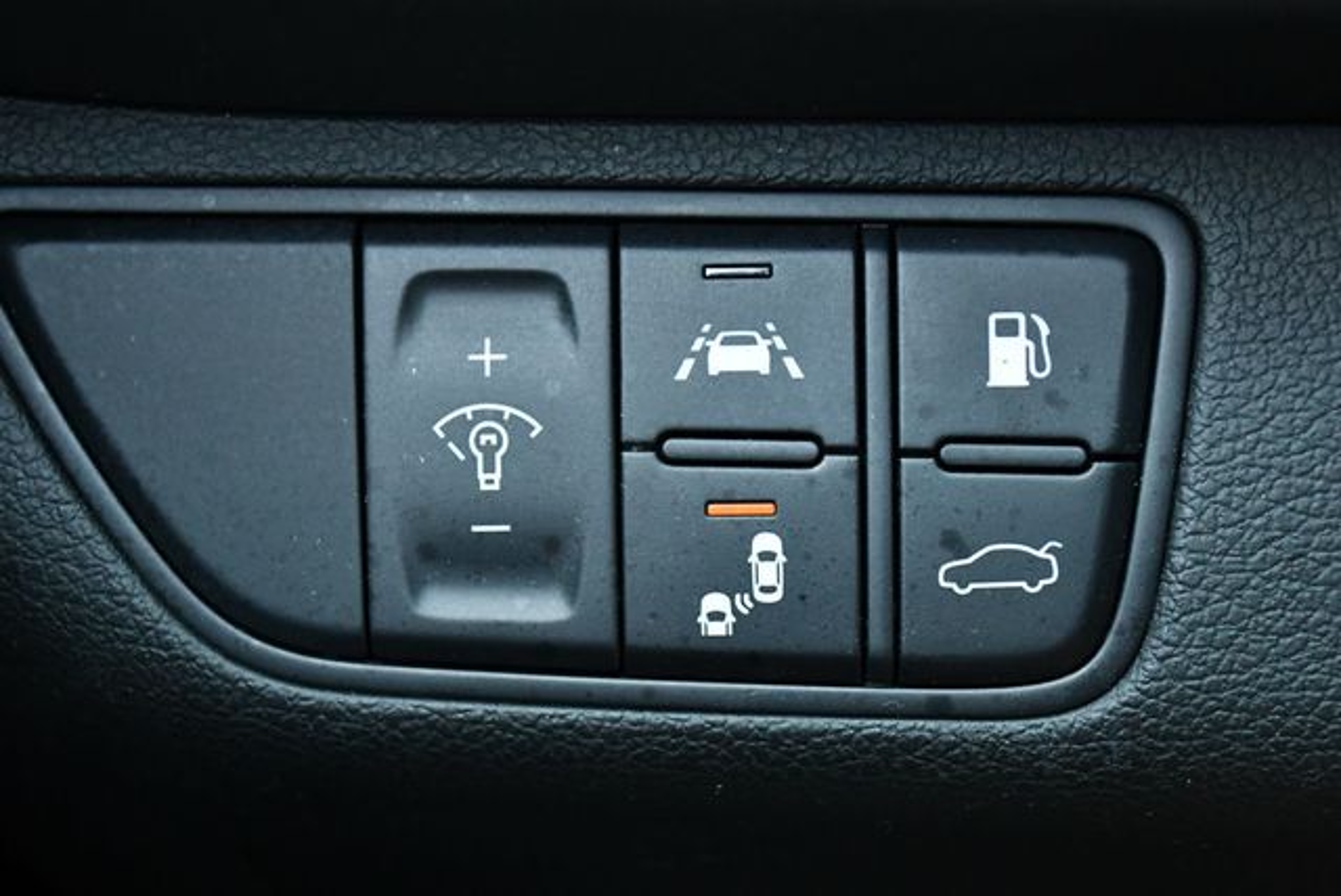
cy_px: 448
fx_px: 2610
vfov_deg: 19.5
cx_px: 670
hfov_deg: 28.8
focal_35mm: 70
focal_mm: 35
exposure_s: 1/125
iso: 2000
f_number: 5
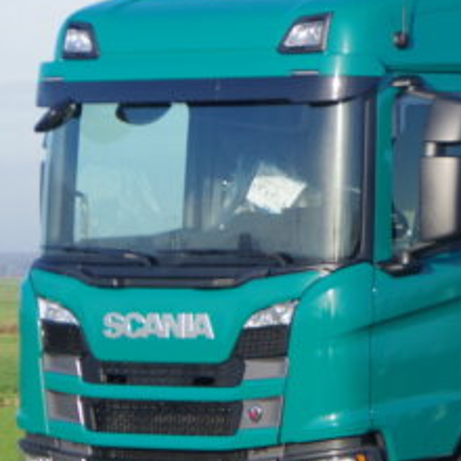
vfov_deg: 5.6
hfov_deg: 5.5
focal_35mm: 315
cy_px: 313
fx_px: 4746
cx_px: 671
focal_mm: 68
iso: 200
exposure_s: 1/400
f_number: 5.6
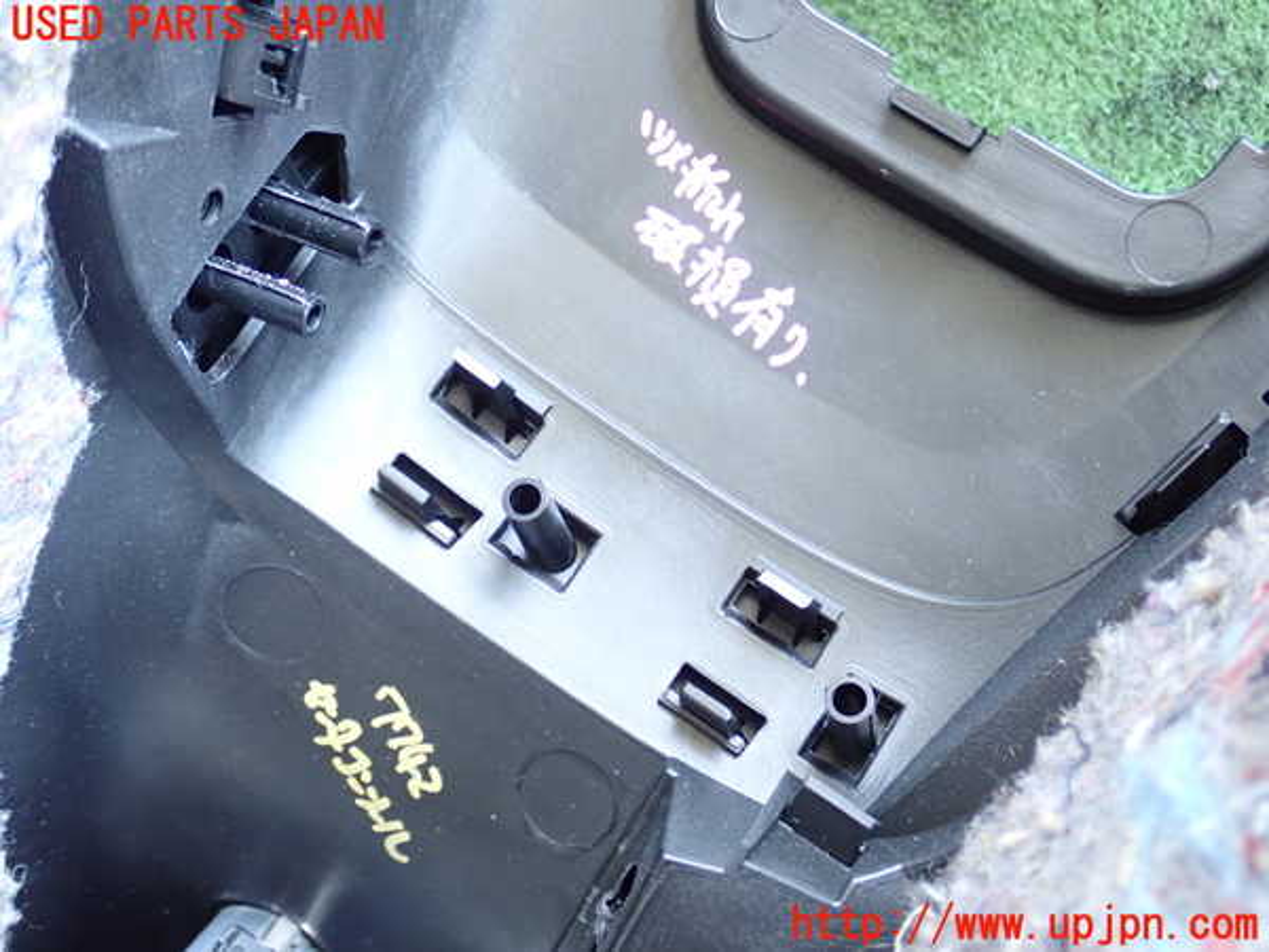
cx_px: 634
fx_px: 1686
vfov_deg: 31.5
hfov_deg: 41.2
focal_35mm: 46
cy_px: 476
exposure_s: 1/40
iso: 800
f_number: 3.1
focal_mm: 8.41
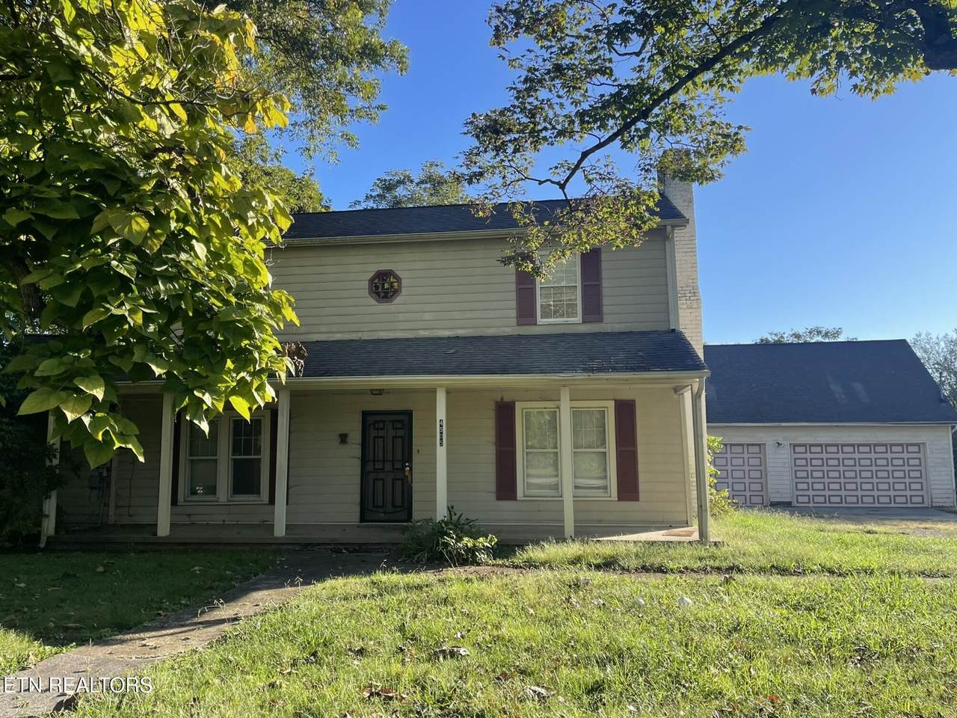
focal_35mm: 25
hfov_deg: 69.4
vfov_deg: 54.9
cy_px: 359
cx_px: 478
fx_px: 691
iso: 32
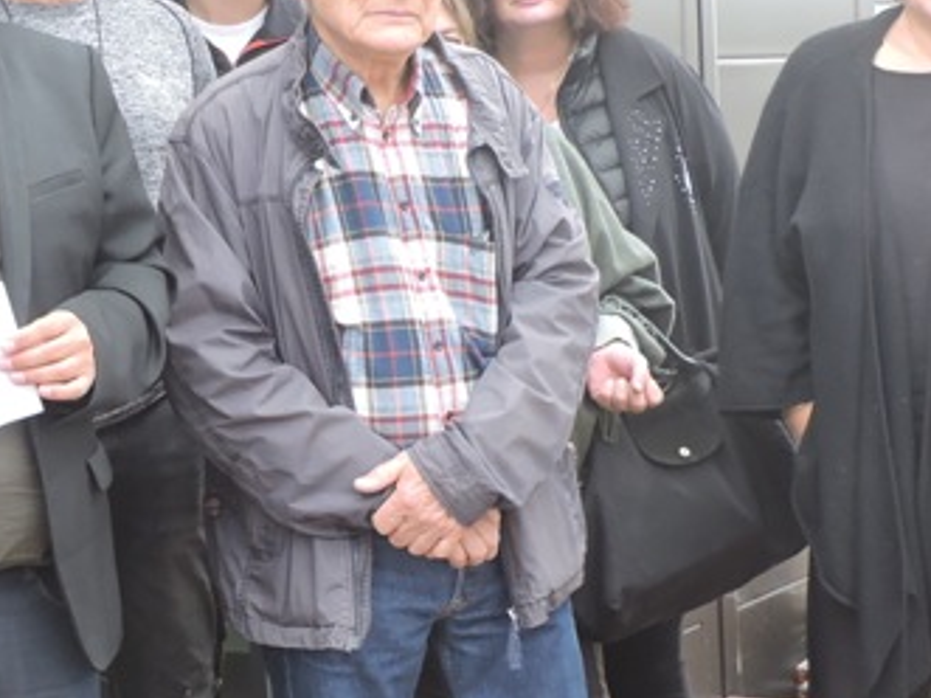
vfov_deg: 14.5
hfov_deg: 19.2
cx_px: 262
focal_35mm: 102
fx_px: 2742
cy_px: 414
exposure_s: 1/50
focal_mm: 5.9
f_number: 3.2
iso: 125
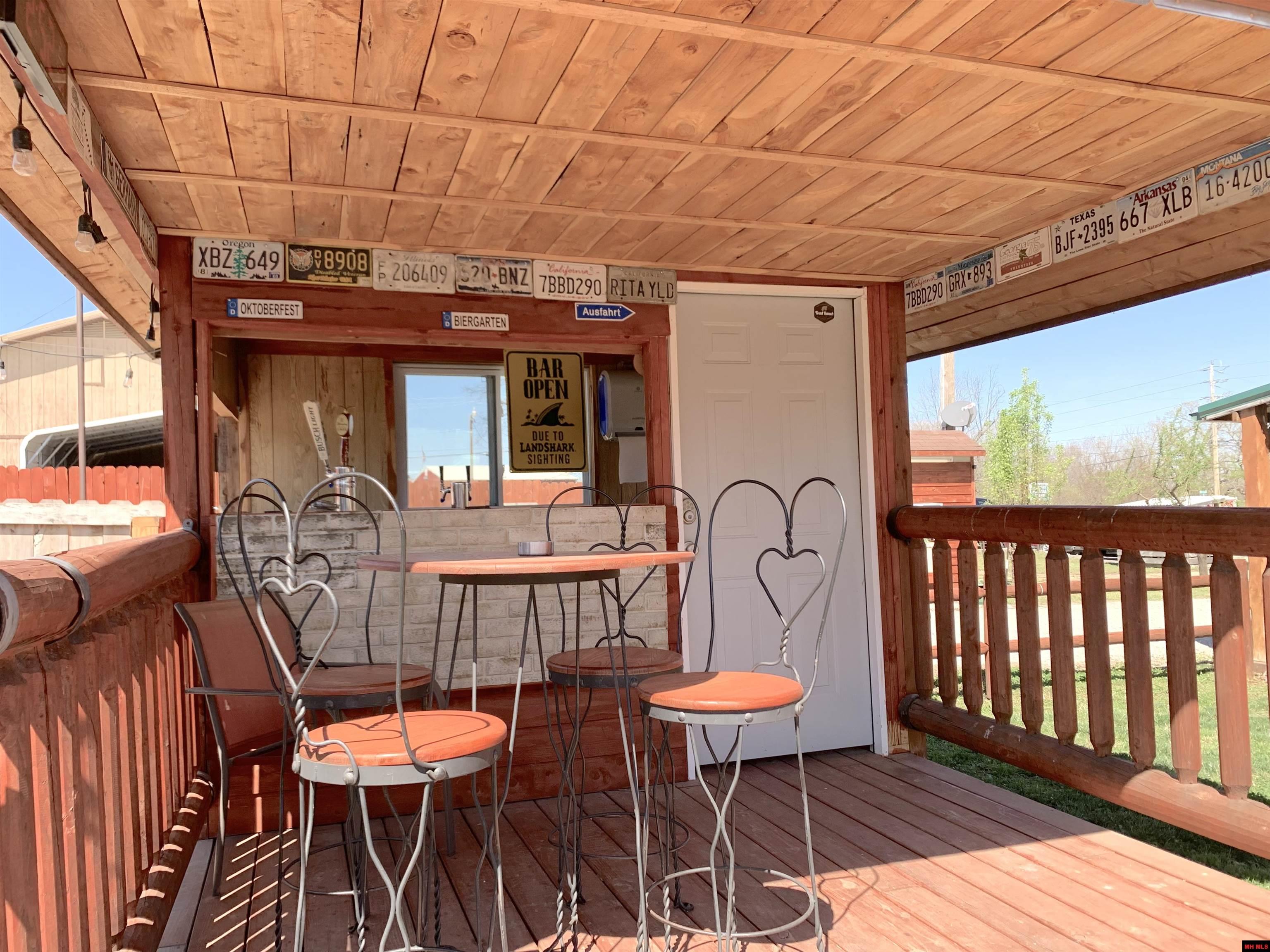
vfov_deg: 53.1
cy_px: 476
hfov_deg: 67.3
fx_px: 954
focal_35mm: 26
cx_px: 635
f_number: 1.8
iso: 25
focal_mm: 4.25
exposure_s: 1/433
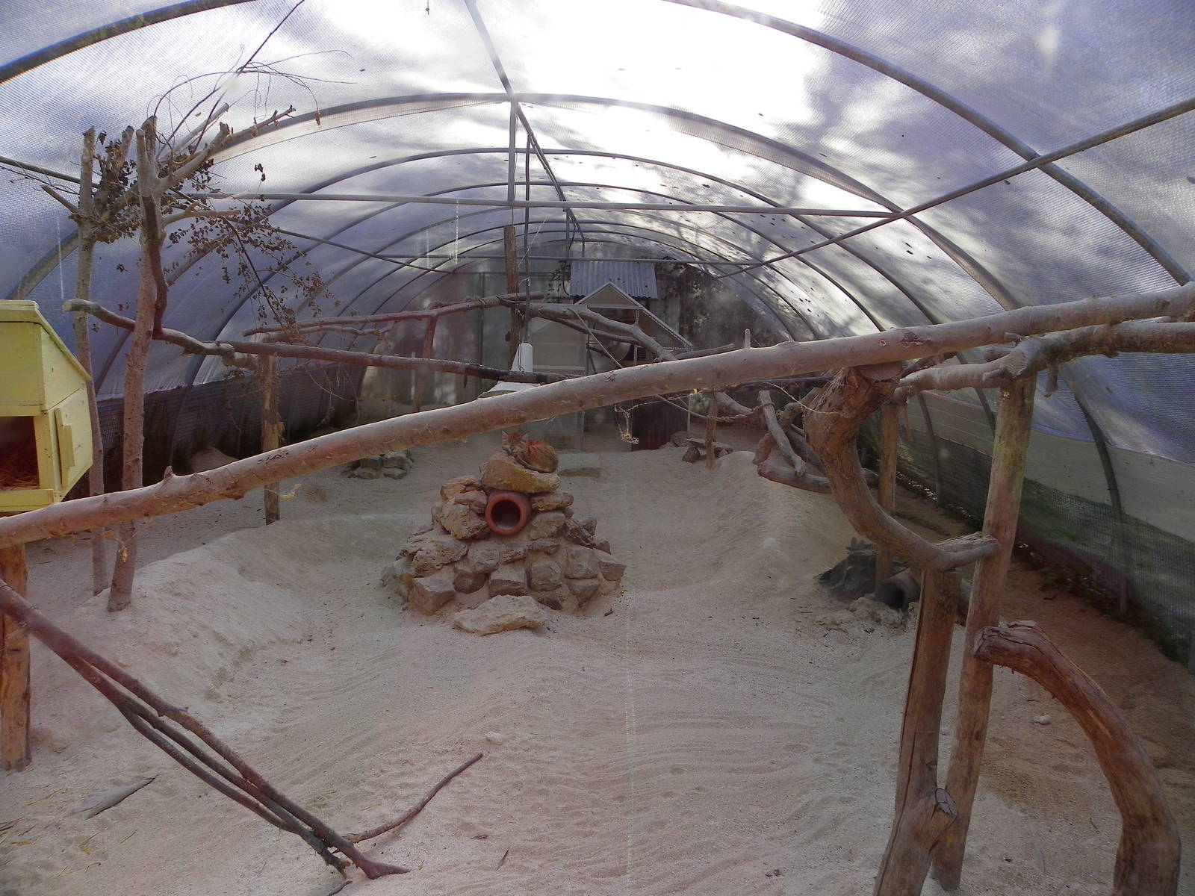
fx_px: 898
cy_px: 448
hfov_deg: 67.3
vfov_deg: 53.1
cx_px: 598
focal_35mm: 26
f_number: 4
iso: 64
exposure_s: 1/250
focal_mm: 4.6
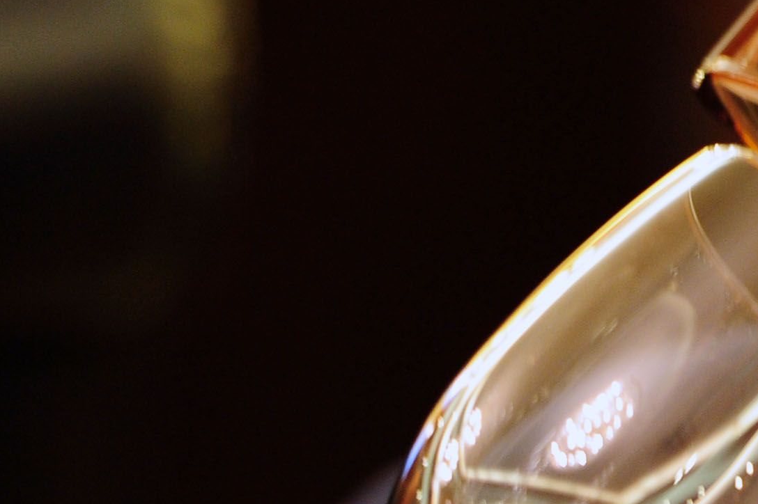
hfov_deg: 2.6
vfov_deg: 1.8
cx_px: 957
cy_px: 237
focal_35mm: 782
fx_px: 16455
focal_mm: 200
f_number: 2.8
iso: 1250
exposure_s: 1/30
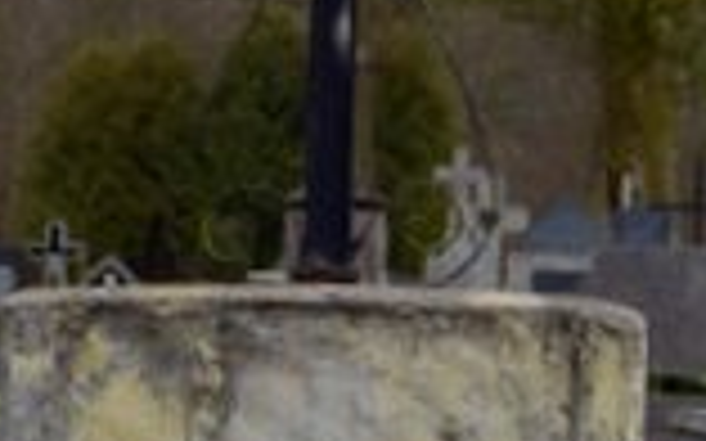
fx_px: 3743
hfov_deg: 10.8
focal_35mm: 195
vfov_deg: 6.7
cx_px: 333
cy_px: 436
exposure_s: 1/500
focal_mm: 25
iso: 200
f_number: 4
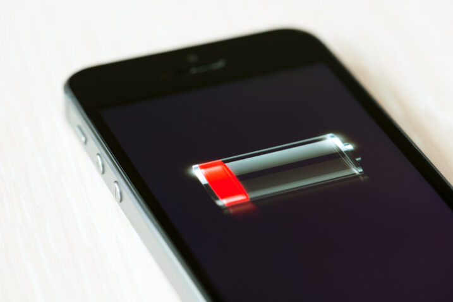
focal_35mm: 105
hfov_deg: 19.5
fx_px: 1320
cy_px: 151
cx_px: 226
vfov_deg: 13.0
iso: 100
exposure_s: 1/1.25
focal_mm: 105
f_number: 8
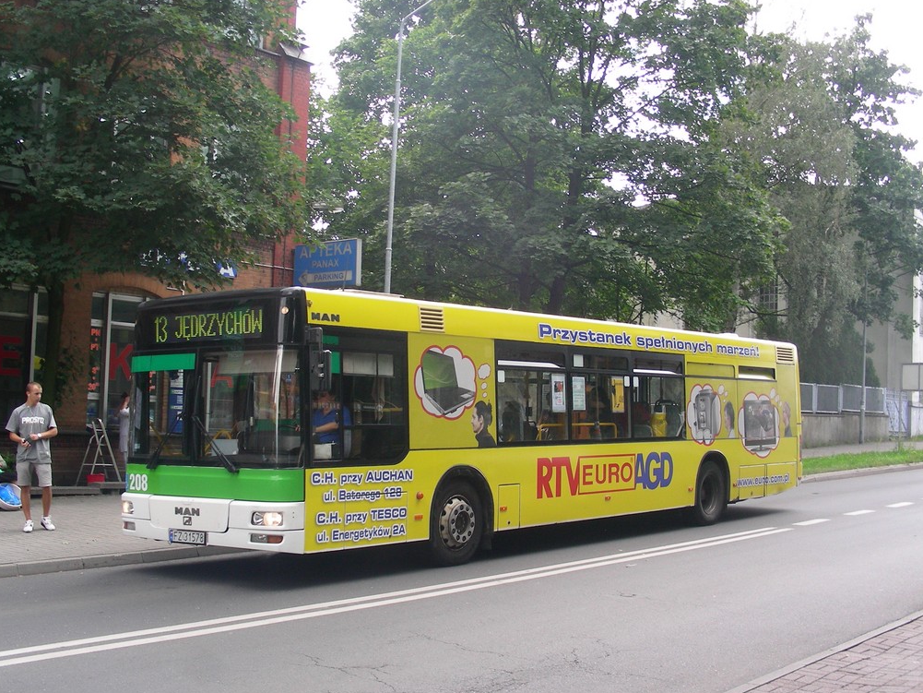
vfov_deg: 32.2
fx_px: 1200
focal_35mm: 45
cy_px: 343
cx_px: 453
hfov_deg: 42.1
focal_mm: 7.4
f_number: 4
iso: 50
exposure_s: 1/90.1
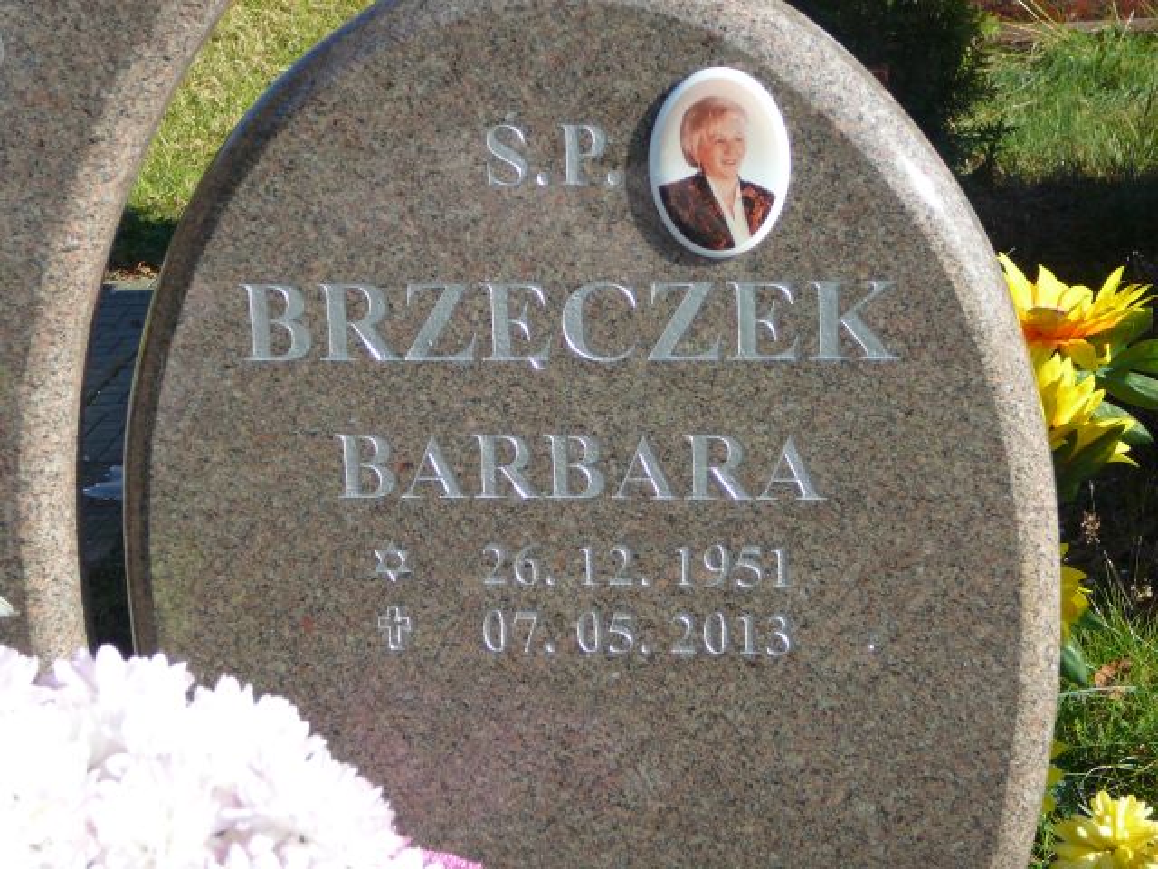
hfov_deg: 20.7
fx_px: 3178
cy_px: 434
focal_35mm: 95
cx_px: 579
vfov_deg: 15.6
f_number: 3.9
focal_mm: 14.1
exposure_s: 1/400
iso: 80
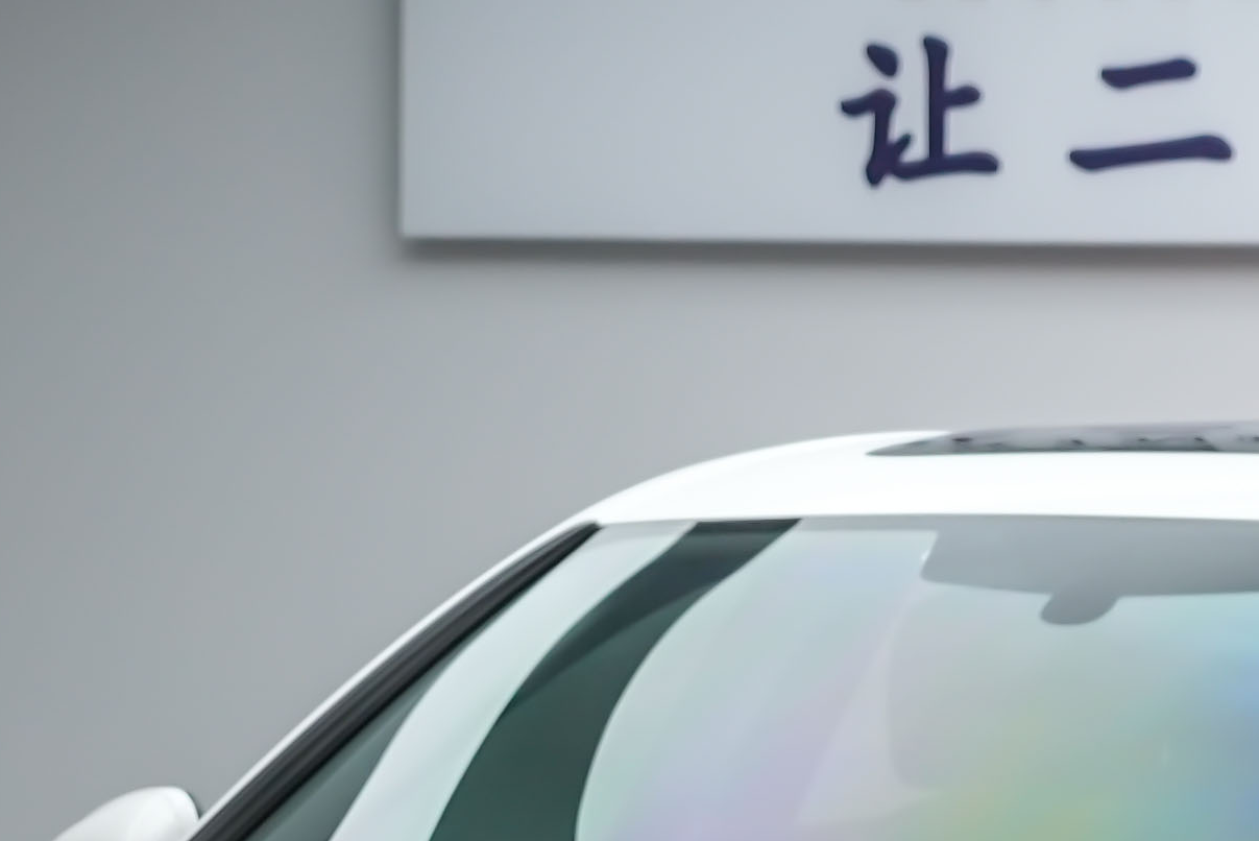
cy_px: 1435
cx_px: 844
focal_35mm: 246
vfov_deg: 5.5
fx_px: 8607
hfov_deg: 8.4
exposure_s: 1/125
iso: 1600
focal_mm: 70
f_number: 4
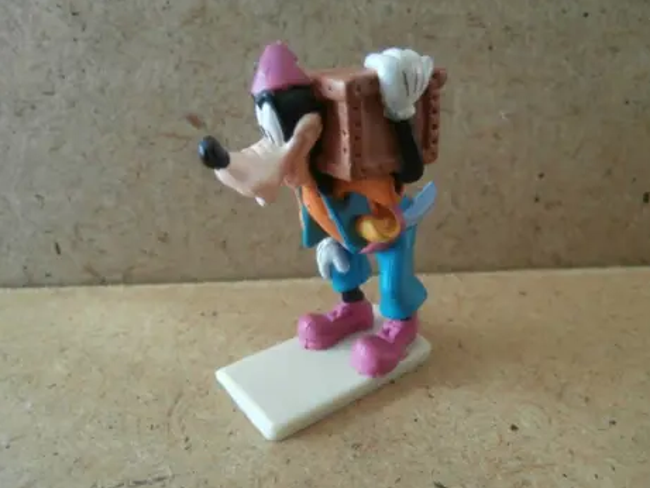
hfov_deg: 69.4
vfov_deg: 54.9
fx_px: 470
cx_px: 321
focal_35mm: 25
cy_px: 248
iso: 200
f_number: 3
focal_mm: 4.2
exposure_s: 1/30
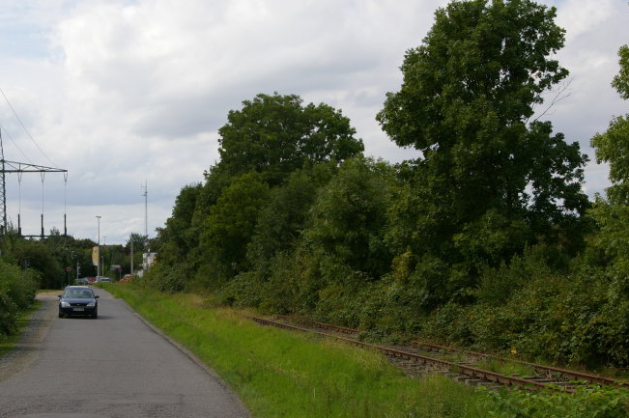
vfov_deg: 19.4
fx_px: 1222
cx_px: 256
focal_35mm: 70
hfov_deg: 28.8
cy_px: 206
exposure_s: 1/250
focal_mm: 38
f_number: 11
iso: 200
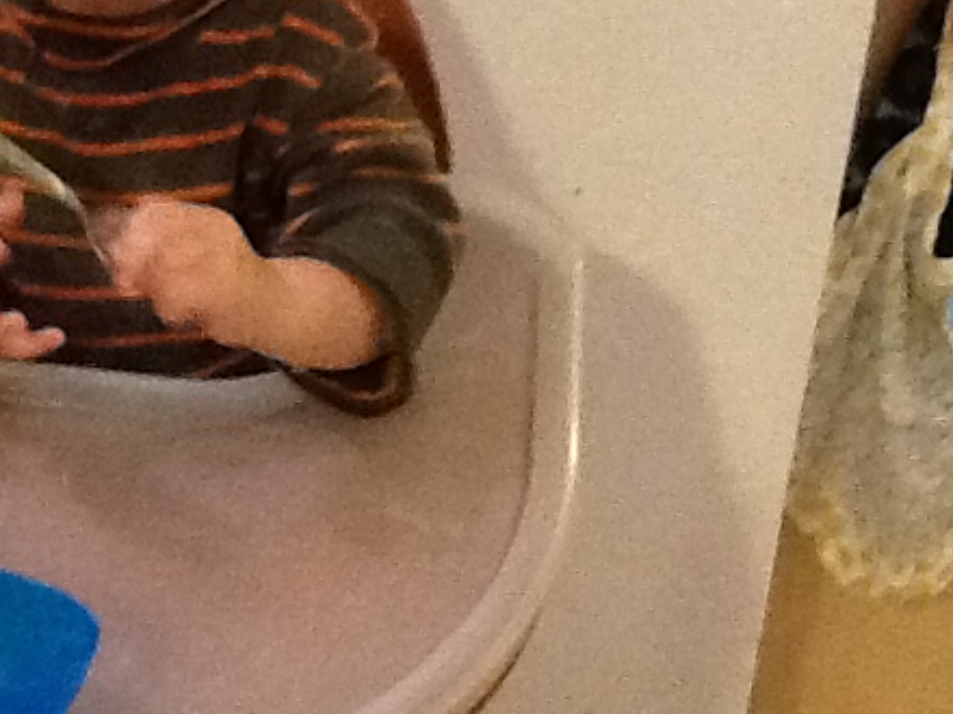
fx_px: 2643
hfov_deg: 19.9
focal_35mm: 96
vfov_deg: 15.3
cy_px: 177
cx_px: 11
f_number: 2.4
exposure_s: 1/24
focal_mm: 2.03
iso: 320
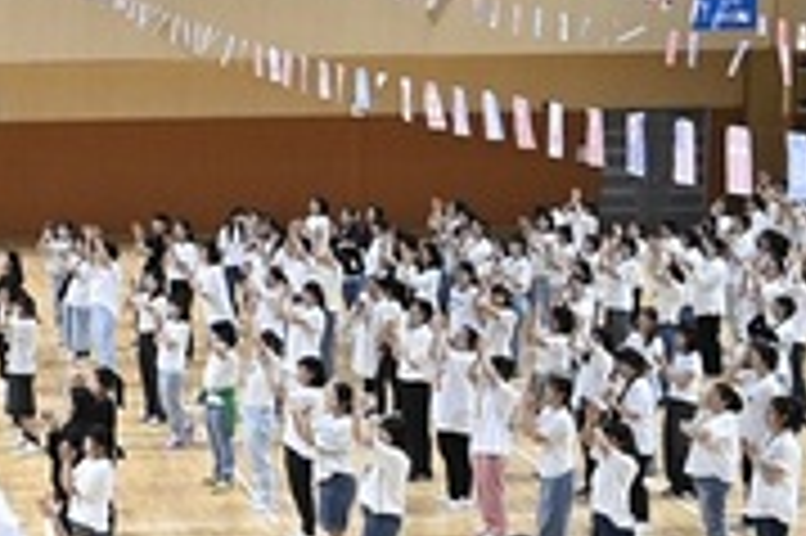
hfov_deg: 16.3
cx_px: -144
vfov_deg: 11.3
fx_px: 2707
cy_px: 383
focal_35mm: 121
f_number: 4.5
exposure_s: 1/200
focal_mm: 24
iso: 3200
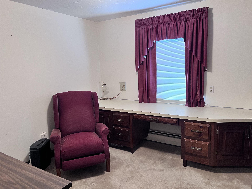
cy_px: 94
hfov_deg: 67.3
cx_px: 126
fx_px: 189
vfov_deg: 53.1
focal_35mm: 26
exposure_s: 1/60
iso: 250
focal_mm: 5.7
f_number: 1.5
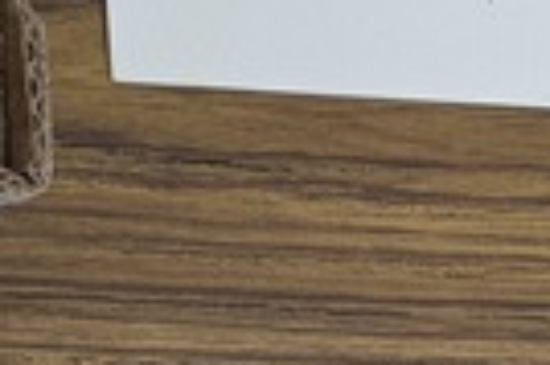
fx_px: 2914
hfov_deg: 9.1
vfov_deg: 6.4
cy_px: -828
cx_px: -1006
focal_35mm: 191
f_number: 1.78
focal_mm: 6.76
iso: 64
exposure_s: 1/190
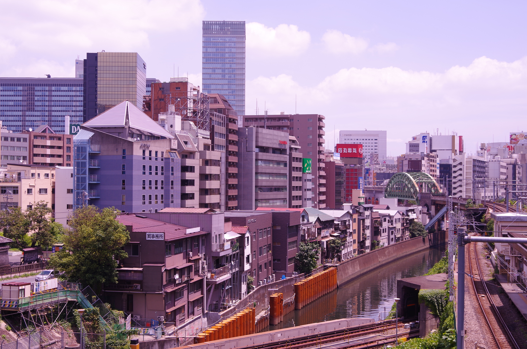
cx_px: 264
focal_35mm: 46
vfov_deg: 29.1
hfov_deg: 42.8
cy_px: 174
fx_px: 672
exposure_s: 1/200
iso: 100
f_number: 8
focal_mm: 31
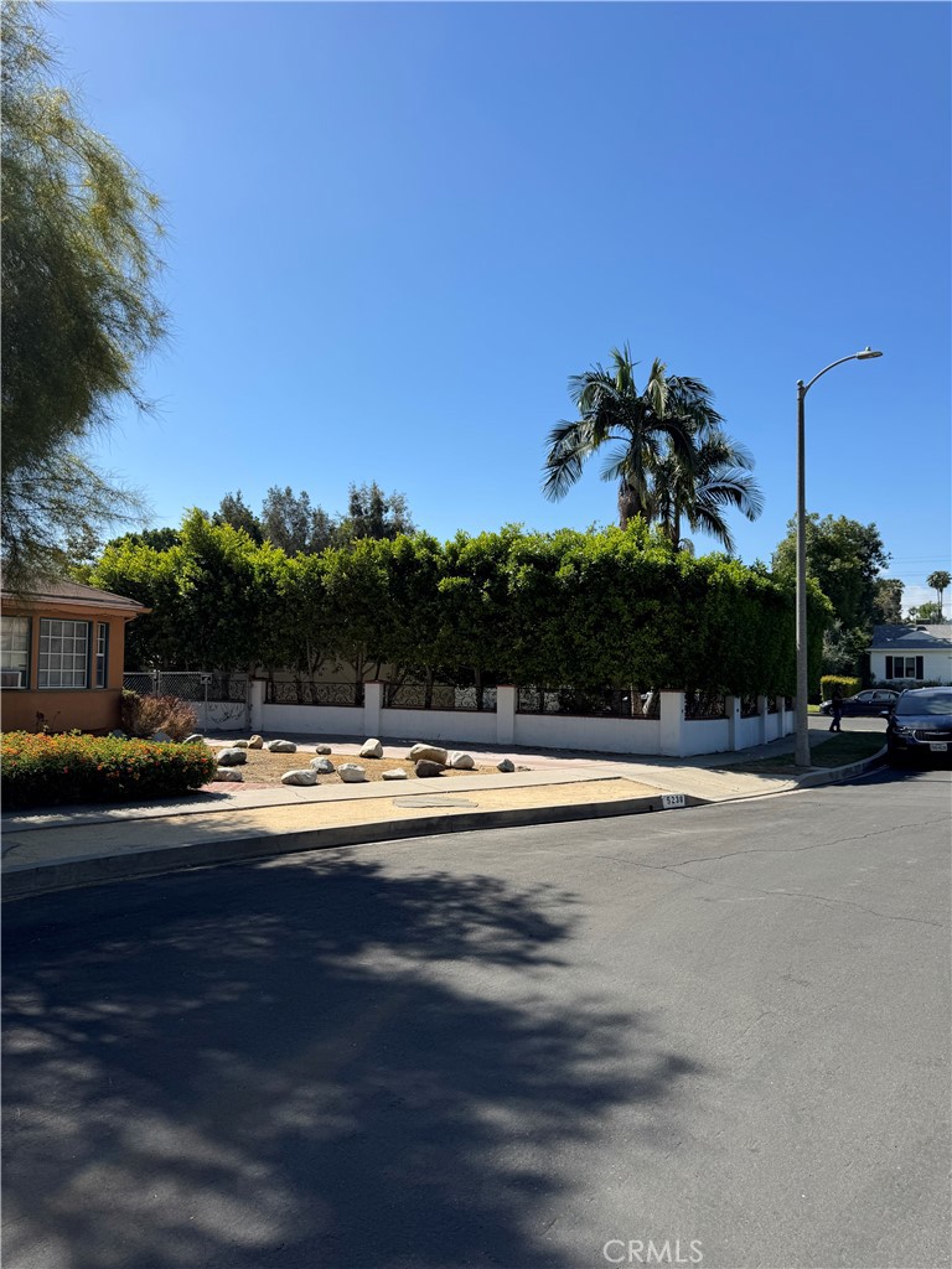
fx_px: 880
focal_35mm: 24
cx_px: 476
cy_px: 634
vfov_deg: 71.6
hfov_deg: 56.8
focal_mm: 6.76
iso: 80
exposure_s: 1/4310
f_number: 1.78
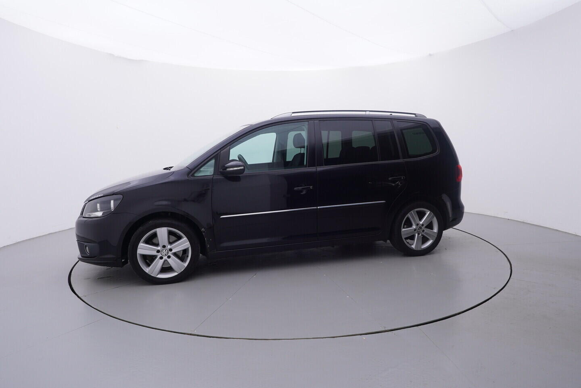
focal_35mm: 22
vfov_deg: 56.2
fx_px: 363
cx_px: 290
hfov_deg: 77.3
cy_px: 194
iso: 200
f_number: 5
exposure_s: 1/80
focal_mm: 15
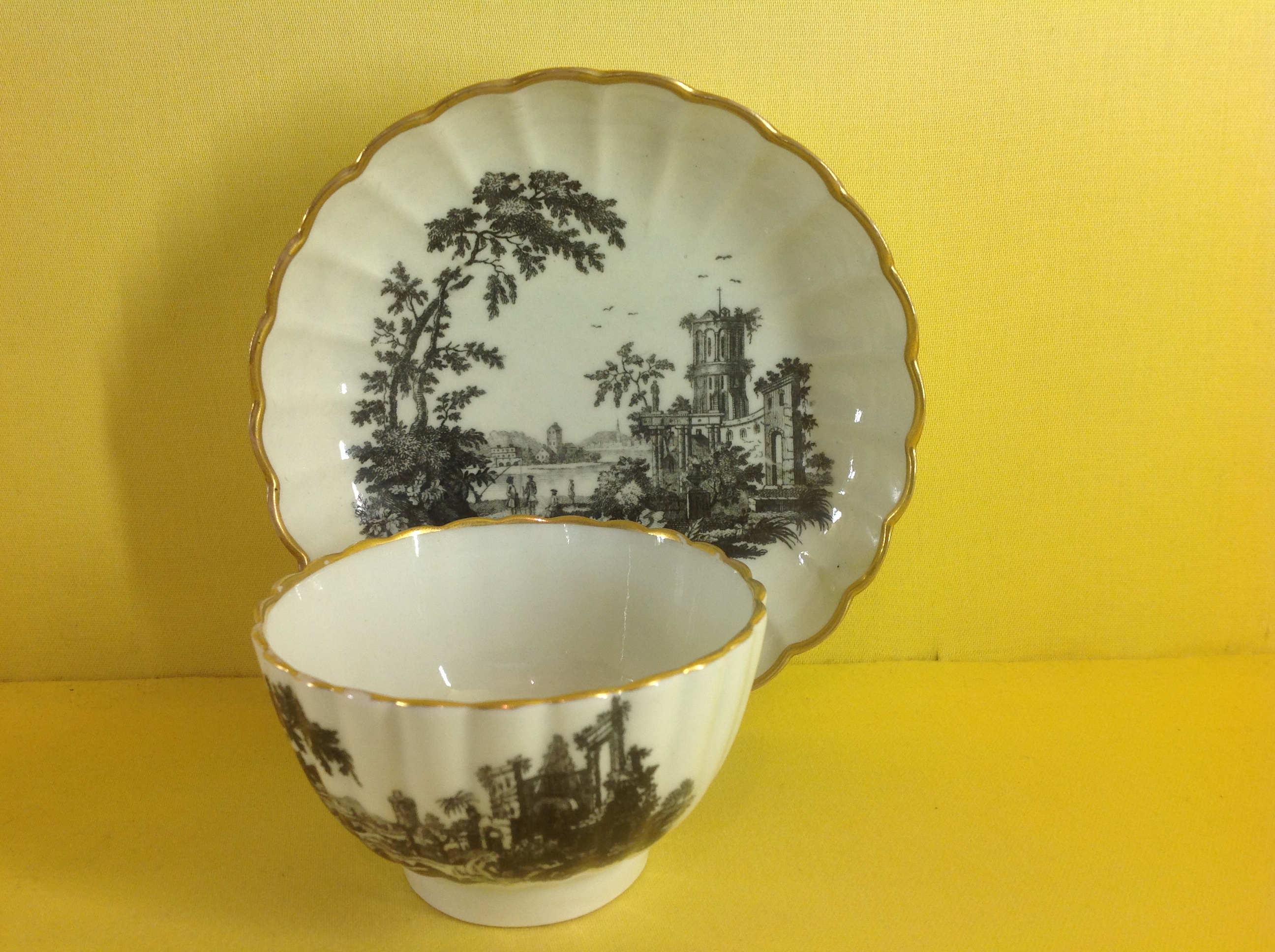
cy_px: 476
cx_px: 638
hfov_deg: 52.7
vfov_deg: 40.6
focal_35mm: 35
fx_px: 1287
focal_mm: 4.28
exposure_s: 1/33
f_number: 2.4
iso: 50
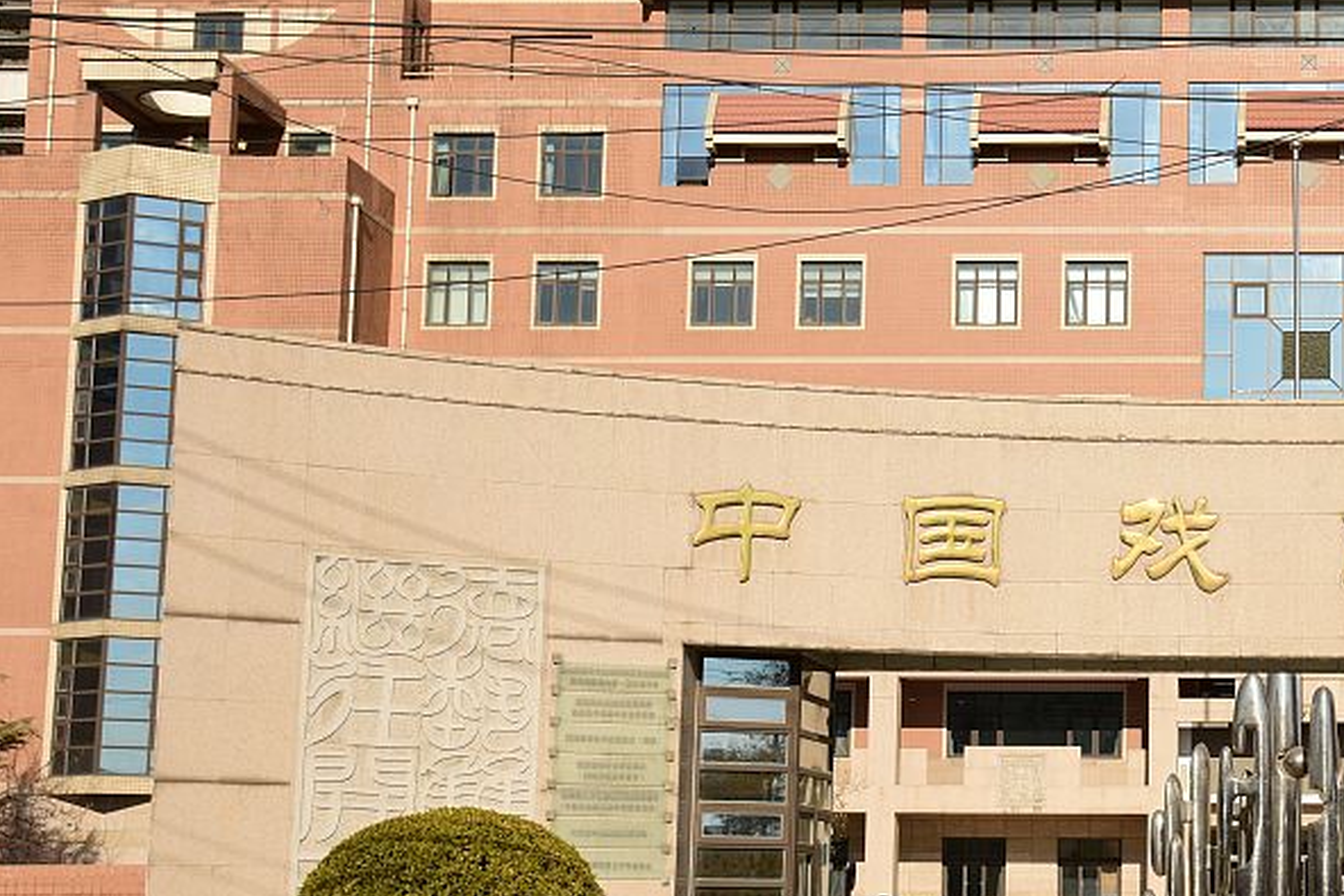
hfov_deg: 27.3
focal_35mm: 71
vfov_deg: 19.2
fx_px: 2651
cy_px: 550
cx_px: 1246
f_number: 8
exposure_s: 1/800
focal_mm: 35
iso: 200
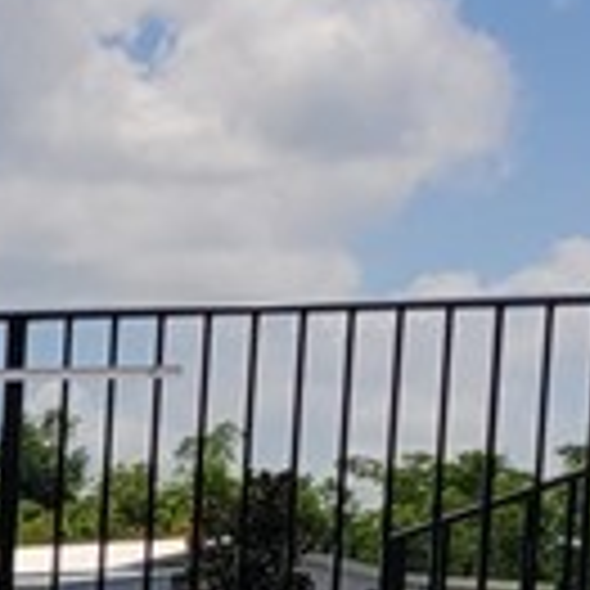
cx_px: -1221
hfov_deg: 8.2
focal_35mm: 179
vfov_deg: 9.4
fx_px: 3452
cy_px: 1027
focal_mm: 5.4
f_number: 1.8
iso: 40
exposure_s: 1/4654
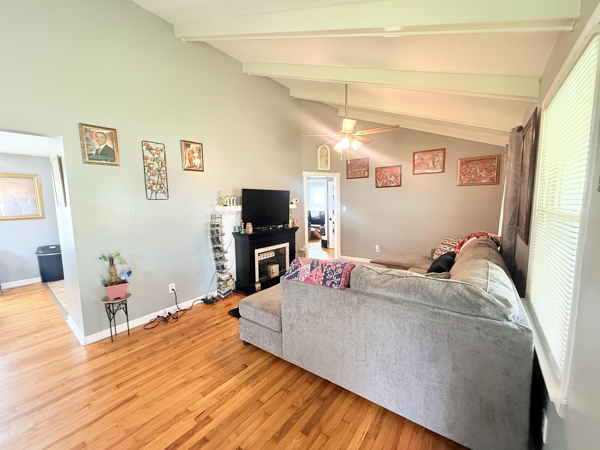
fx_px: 243
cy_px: 225
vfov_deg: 85.7
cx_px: 300
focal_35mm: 14
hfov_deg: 102.1
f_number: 2.2
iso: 400
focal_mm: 2.22
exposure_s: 1/60
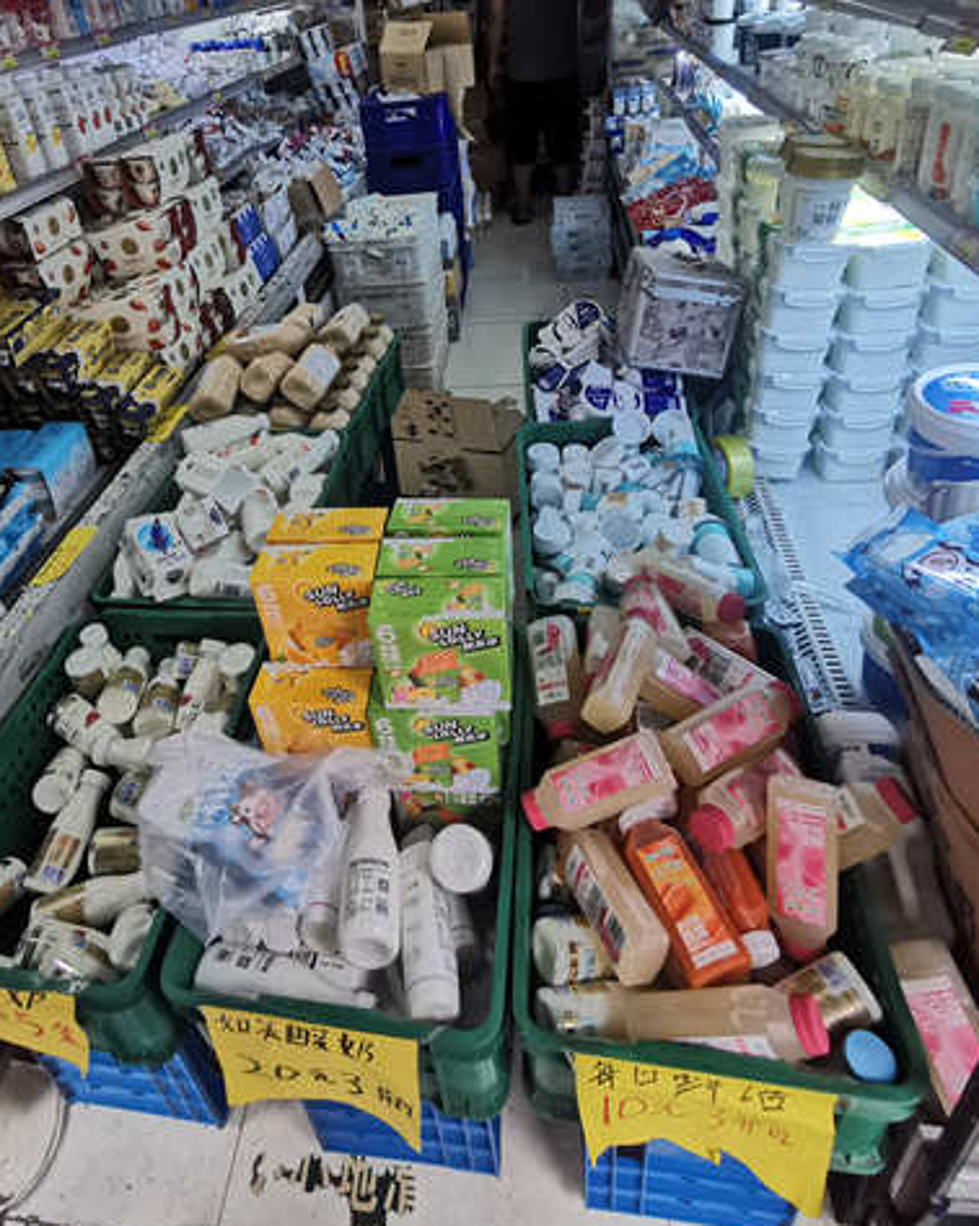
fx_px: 797
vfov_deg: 73.1
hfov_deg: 62.6
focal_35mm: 22
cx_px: 396
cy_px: 422
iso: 125
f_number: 2.2
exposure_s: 1/100
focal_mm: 2.35
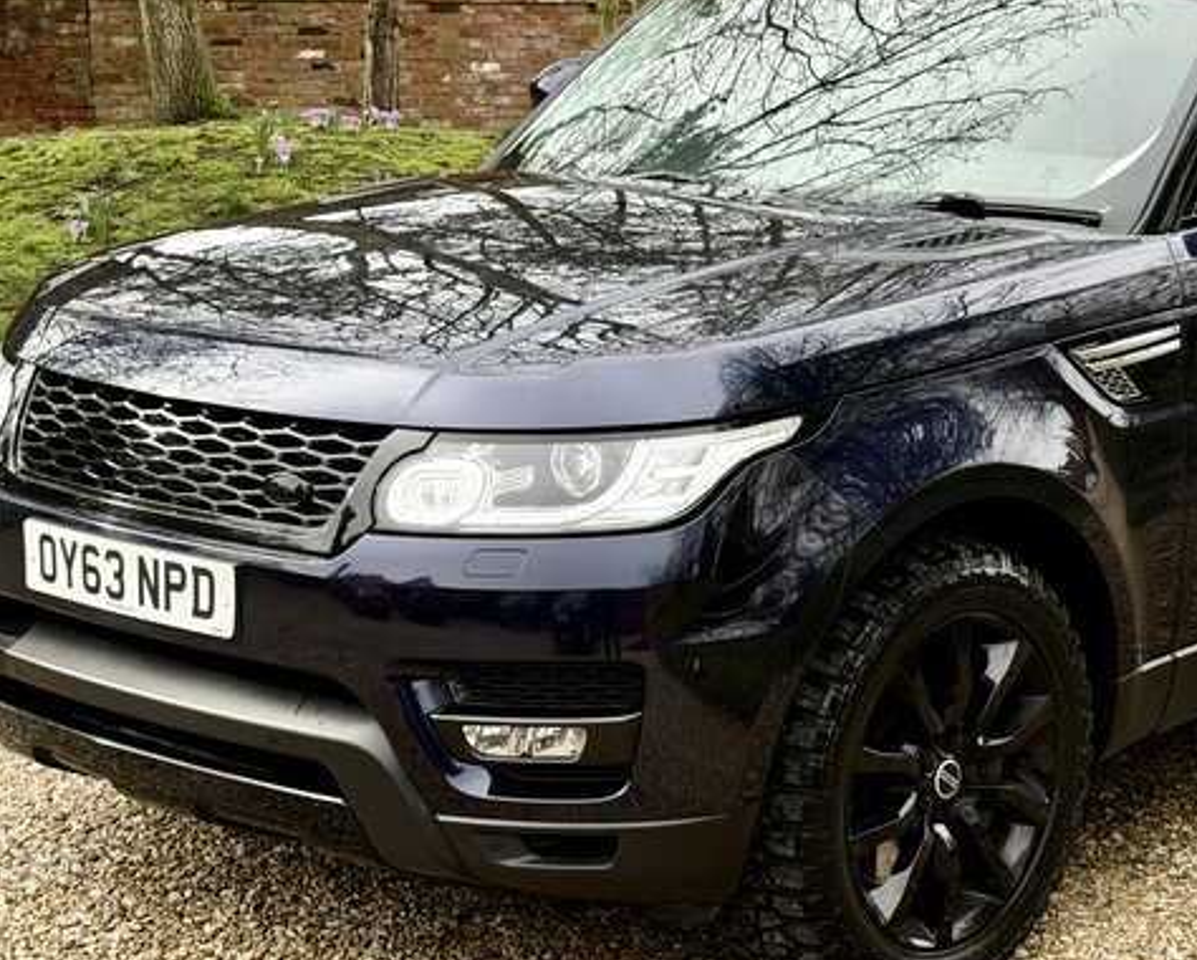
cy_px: 493
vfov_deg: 19.4
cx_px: 924
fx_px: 2801
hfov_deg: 23.8
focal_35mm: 79
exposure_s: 1/693
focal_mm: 6.76
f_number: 1.78
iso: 80
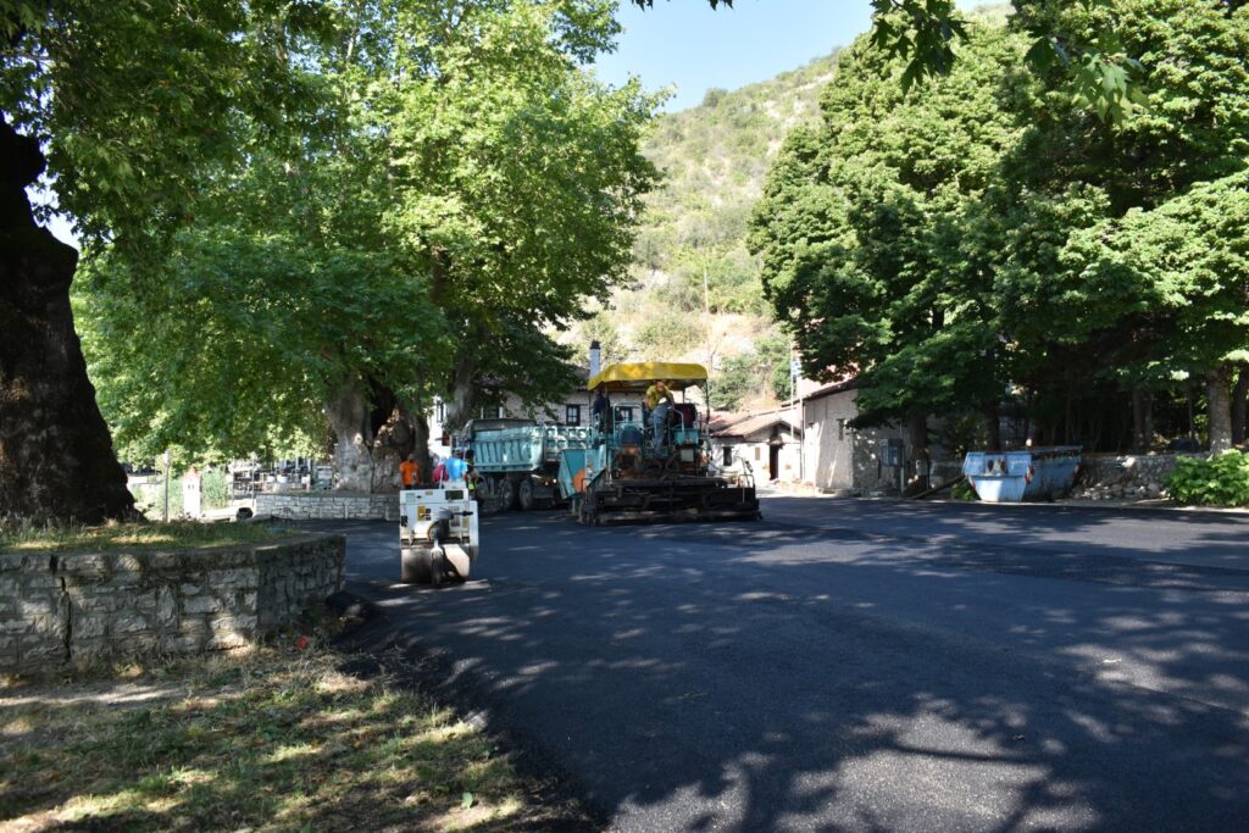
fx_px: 1041
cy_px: 416
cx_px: 624
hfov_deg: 61.9
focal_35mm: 30
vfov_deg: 43.6
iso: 100
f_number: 5.6
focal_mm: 20
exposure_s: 1/125
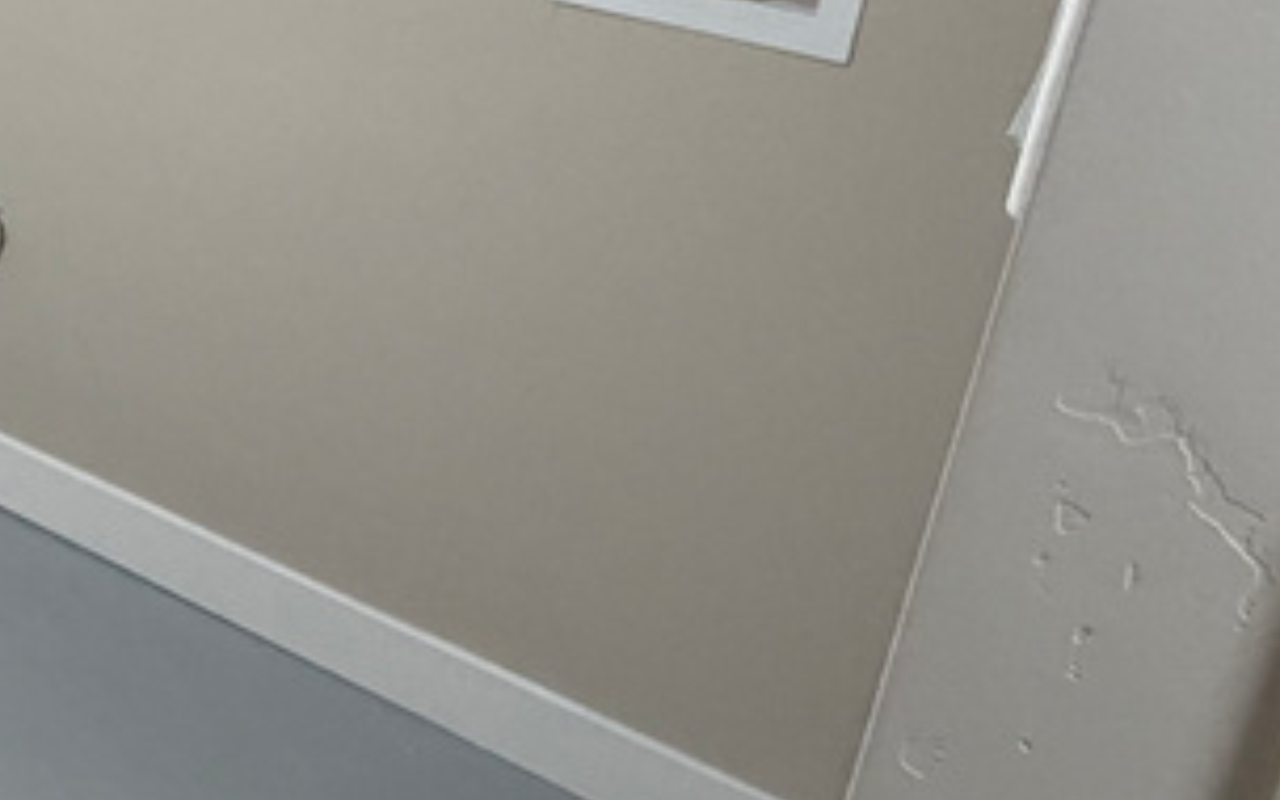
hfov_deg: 29.3
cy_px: -84
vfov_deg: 24.1
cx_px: -518
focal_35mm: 50
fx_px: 1744
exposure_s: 1/120
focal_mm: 2.22
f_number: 2.2
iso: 250
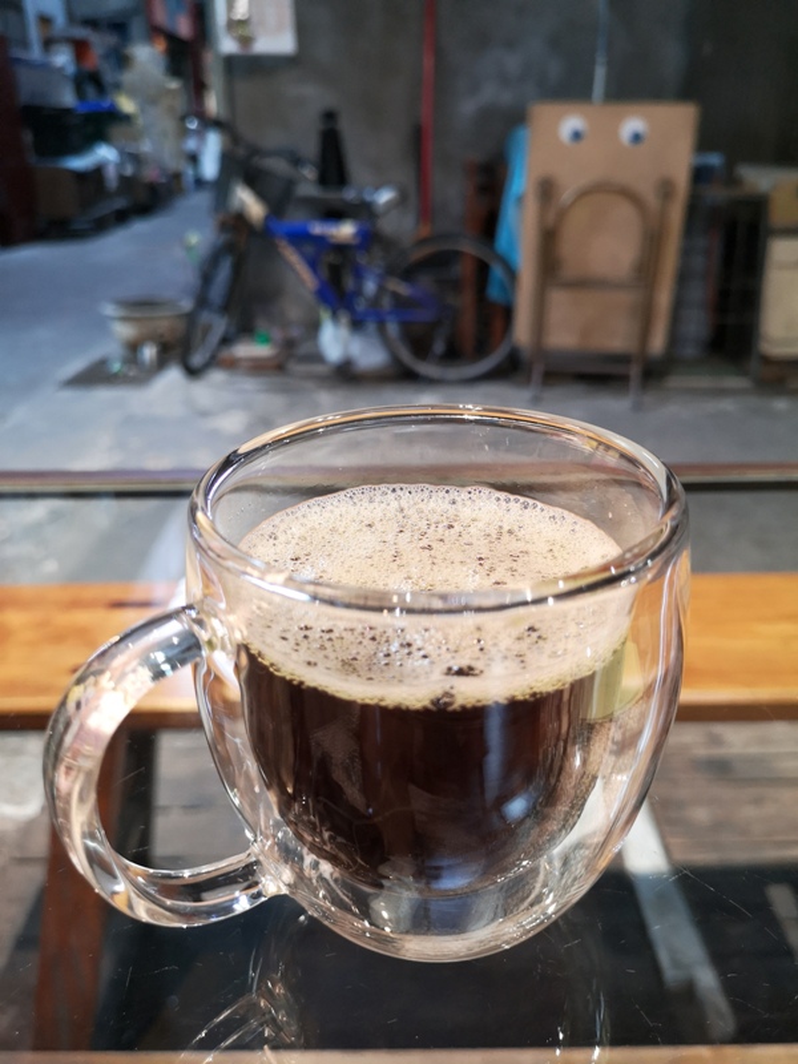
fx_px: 830
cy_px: 532
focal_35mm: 27
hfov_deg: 51.4
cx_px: 399
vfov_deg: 65.3
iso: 320
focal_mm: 3.95
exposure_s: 1/30
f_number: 1.8
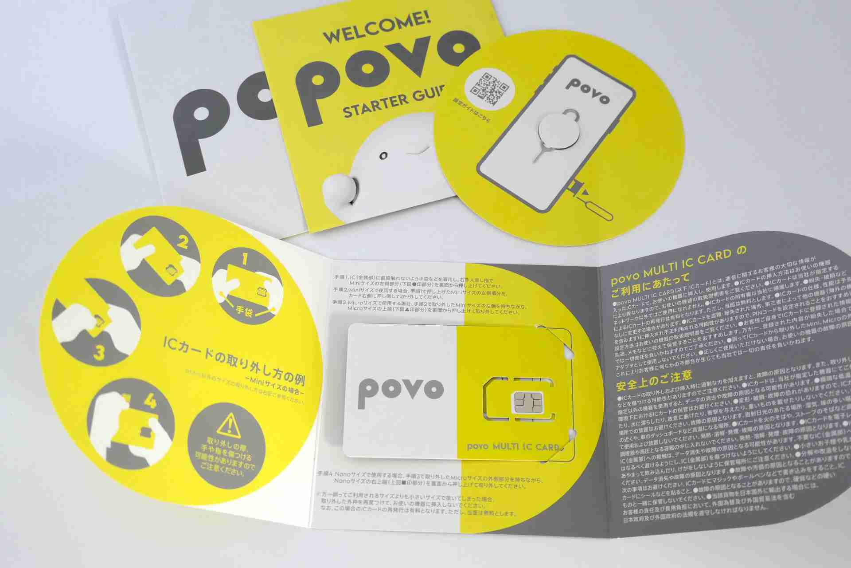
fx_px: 922
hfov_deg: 49.6
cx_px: 426
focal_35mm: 39
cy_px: 284
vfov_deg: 34.2
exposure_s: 1/80
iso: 400
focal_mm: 14.4
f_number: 3.9
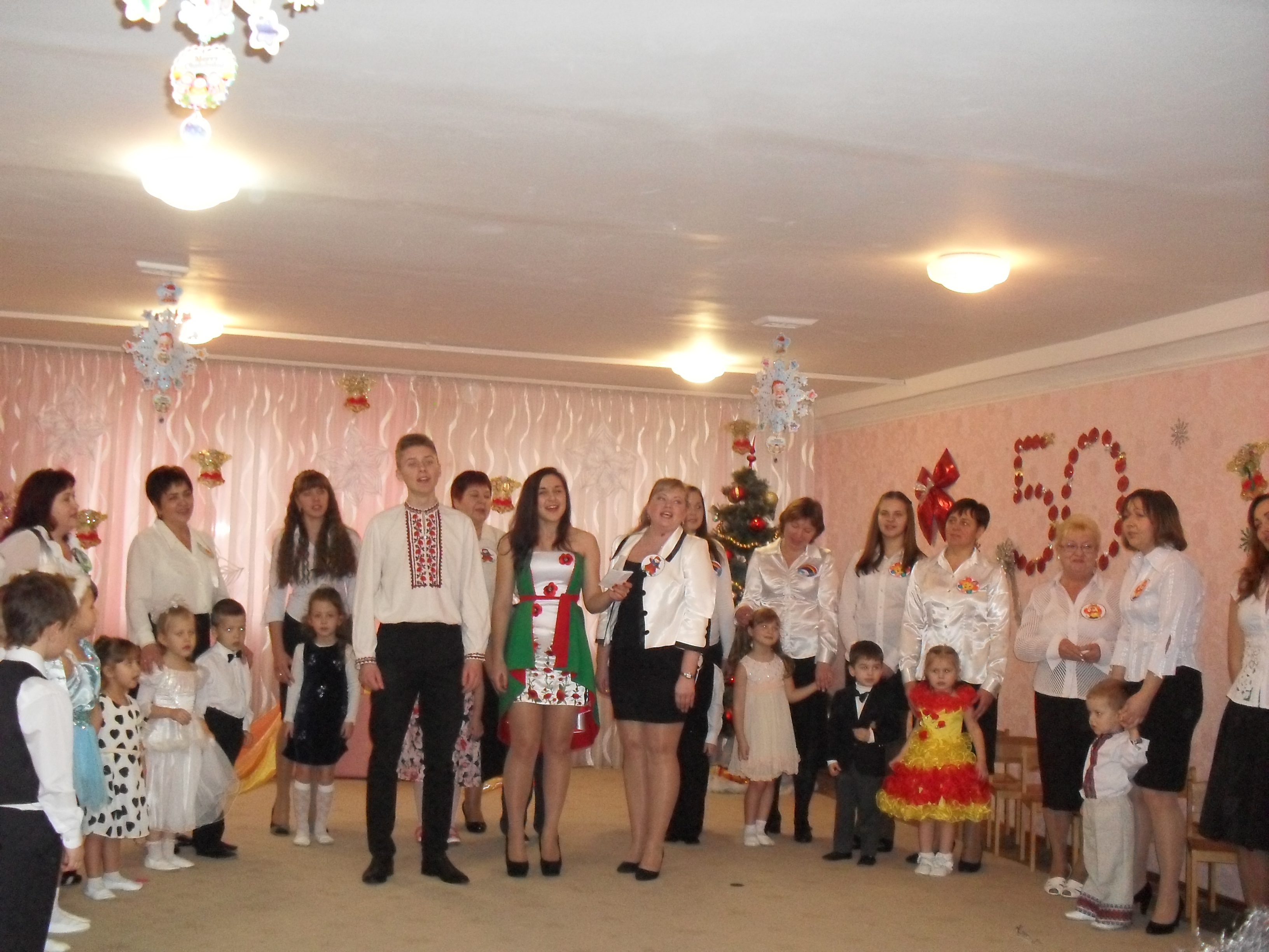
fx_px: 1393
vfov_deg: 37.7
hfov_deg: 49.0
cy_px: 476
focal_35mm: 38
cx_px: 634
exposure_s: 1/45
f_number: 2.8
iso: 240
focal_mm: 6.3
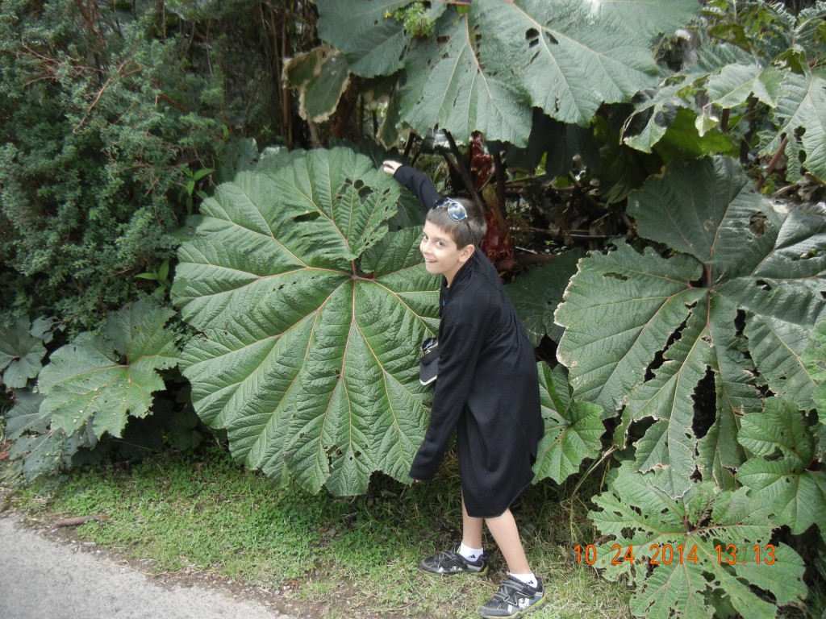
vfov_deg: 46.8
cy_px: 310
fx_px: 716
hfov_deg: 60.0
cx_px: 413
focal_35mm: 30
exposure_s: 1/149
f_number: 3.5
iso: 160
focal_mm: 5.4
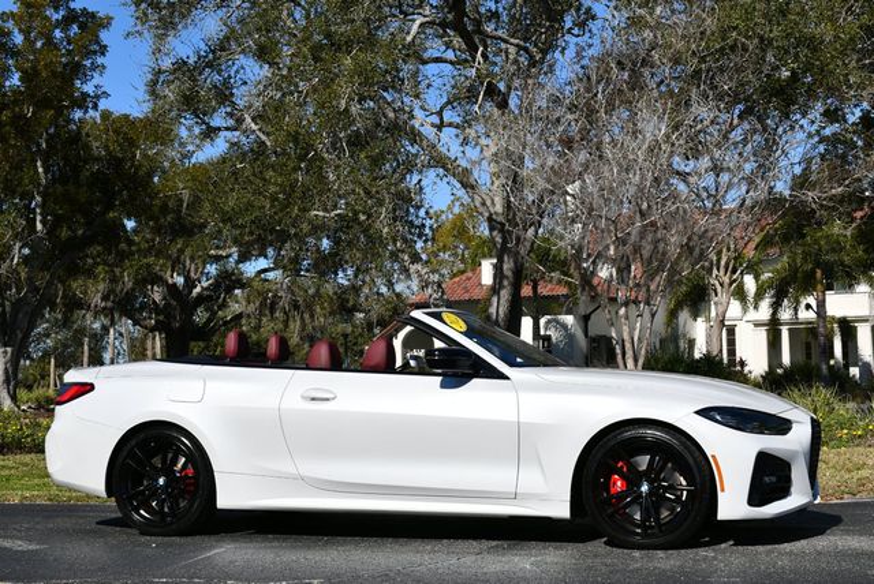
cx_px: 437
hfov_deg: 38.2
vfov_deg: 26.0
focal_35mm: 52
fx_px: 1264
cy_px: 292
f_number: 9
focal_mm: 26
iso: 100
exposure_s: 1/320
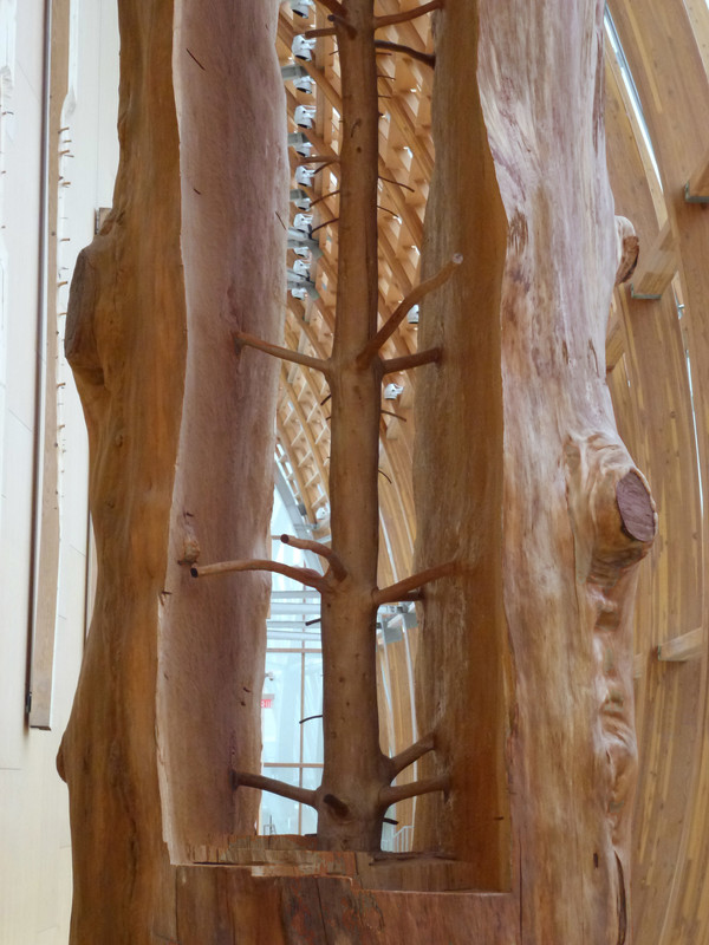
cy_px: 472
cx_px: 354
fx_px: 2622
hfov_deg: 15.4
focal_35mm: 96
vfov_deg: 20.4
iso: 400
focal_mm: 17.3
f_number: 5
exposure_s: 1/60
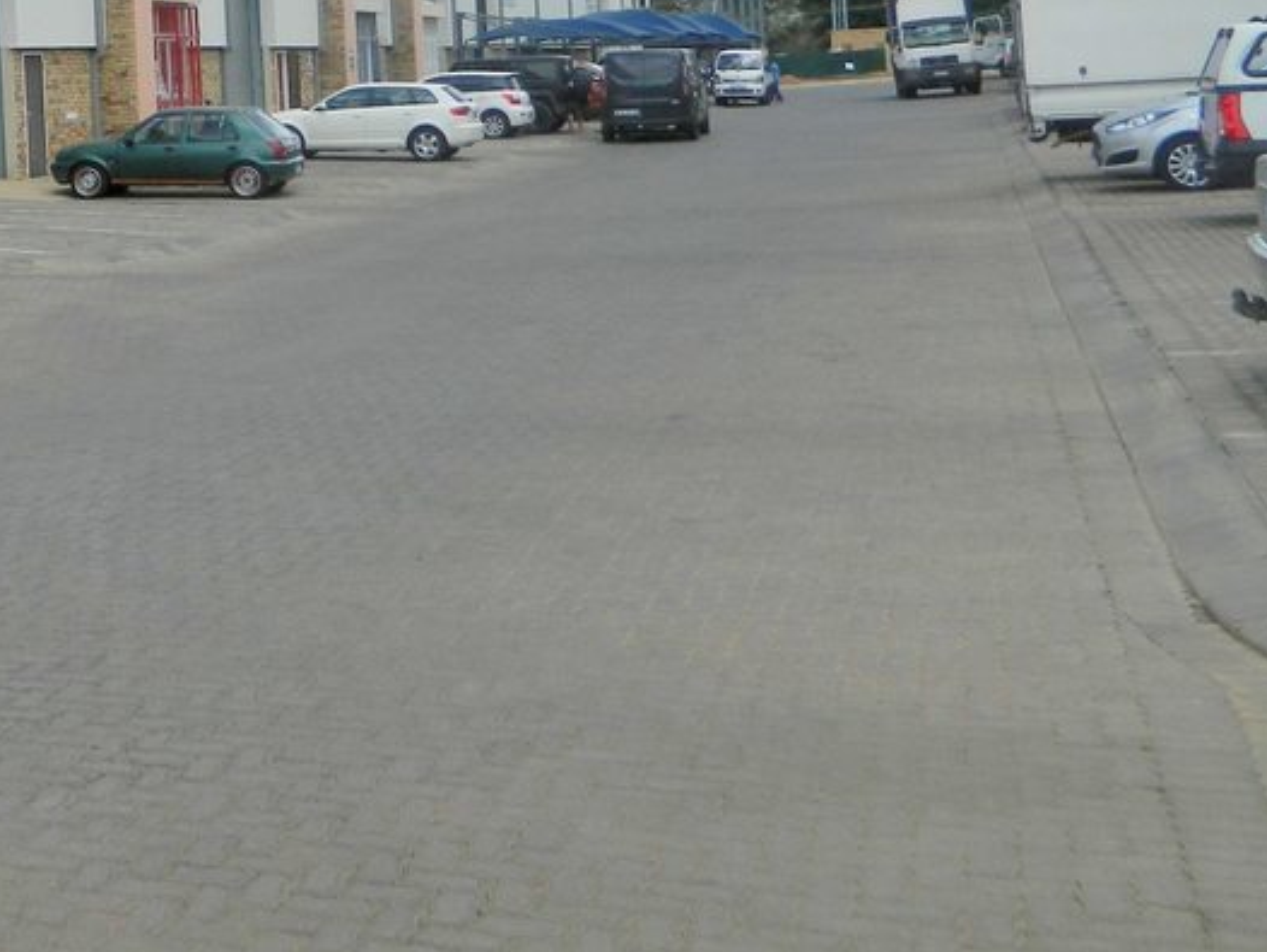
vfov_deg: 24.8
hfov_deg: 29.9
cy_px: 75
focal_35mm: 57
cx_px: -164
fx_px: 2087
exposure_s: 1/160
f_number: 8.7
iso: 80
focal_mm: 4.5
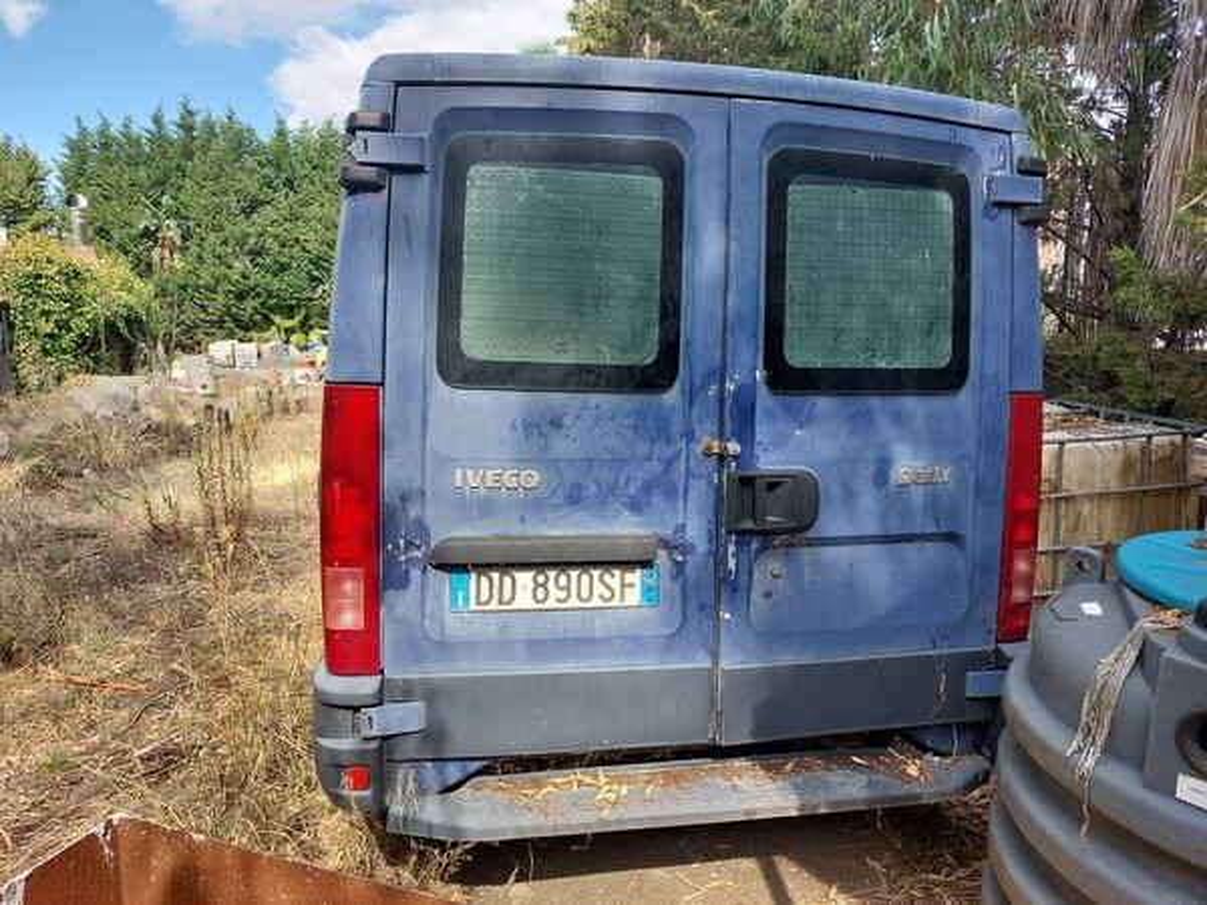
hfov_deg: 69.4
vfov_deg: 54.9
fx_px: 872
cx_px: 604
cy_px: 452
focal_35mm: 25
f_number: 1.8
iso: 25
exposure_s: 1/257
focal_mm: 5.23
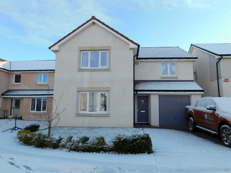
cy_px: 86
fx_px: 160
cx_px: 116
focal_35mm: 24
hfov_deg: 71.6
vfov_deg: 56.8
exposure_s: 1/500
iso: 125
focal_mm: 4.1
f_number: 3
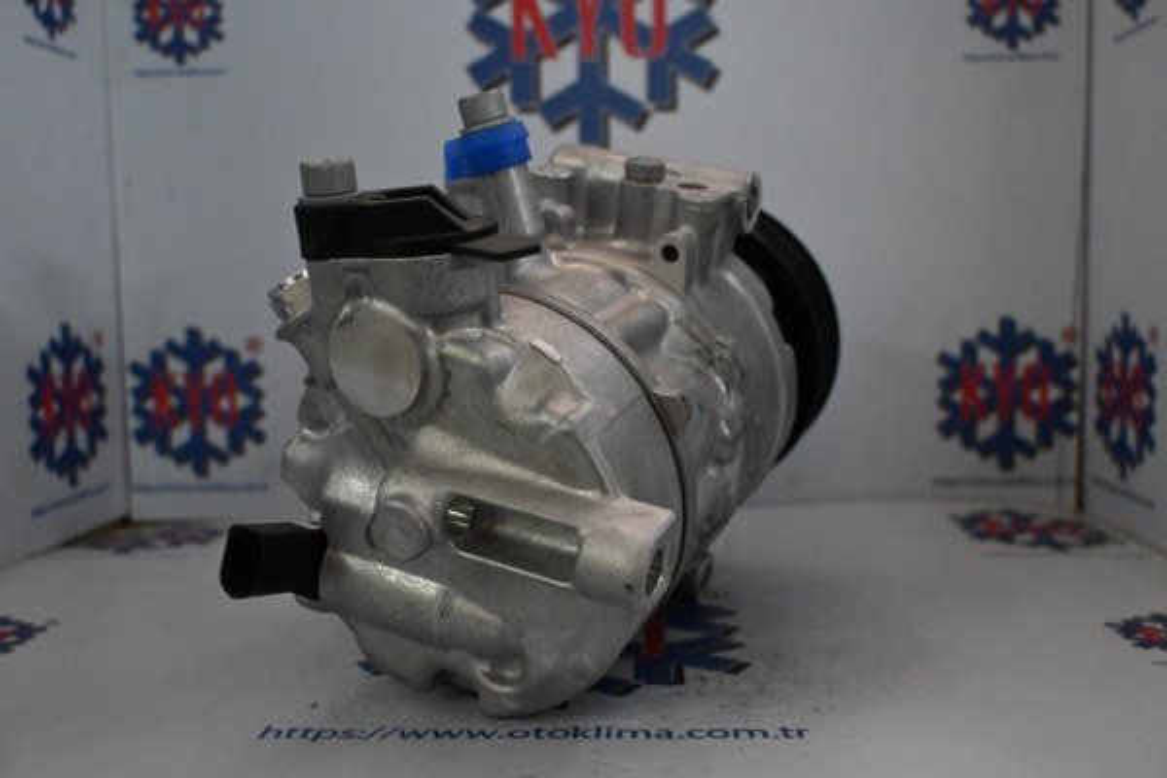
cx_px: 584
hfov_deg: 55.1
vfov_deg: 38.4
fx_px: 1118
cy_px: 389
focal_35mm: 34
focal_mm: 23
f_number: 4.2
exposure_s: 1/80
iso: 3200
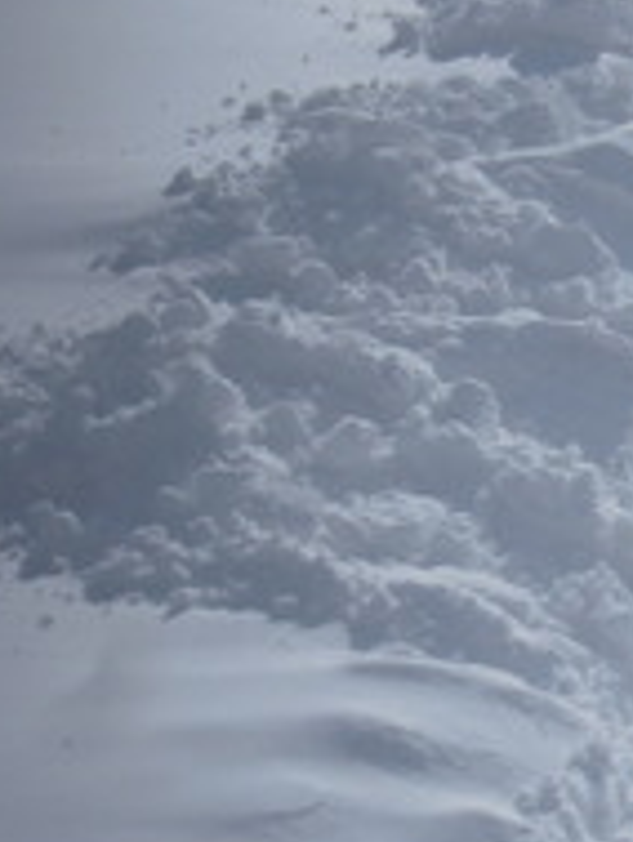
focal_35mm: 89
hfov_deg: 15.9
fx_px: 2168
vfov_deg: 22.0
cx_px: 780
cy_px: 517
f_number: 8
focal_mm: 6.3
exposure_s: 1/2000
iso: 160
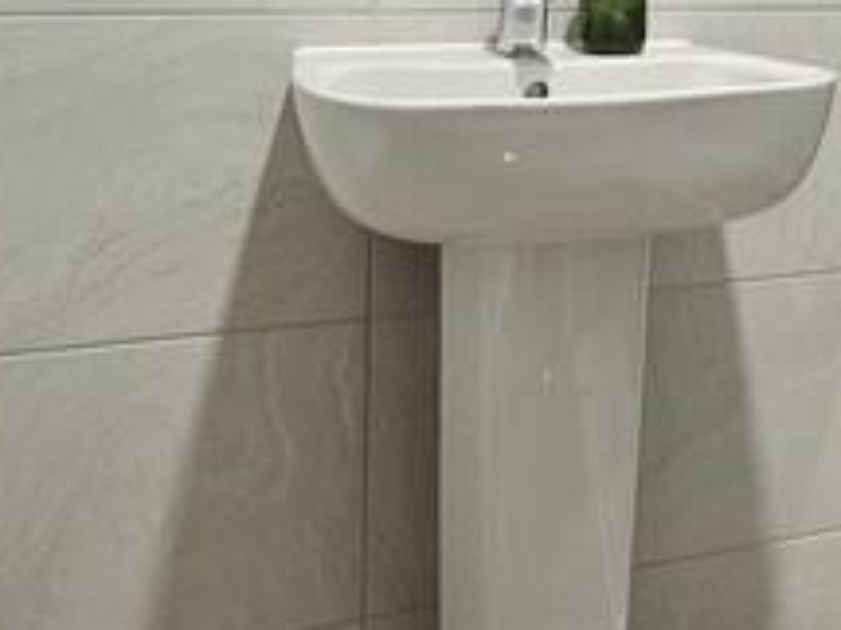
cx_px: 943
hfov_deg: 28.2
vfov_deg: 22.4
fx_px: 1505
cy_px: -43
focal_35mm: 62
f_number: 2.2
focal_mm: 2.2
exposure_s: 1/50
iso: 320
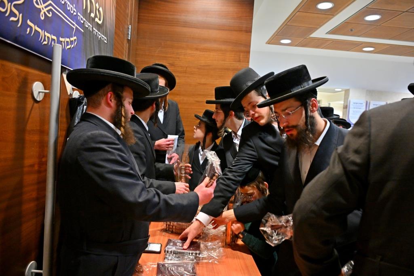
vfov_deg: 53.1
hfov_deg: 73.7
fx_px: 276
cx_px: 207
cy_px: 138
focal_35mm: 24
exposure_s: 1/100
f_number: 4
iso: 1600
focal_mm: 24
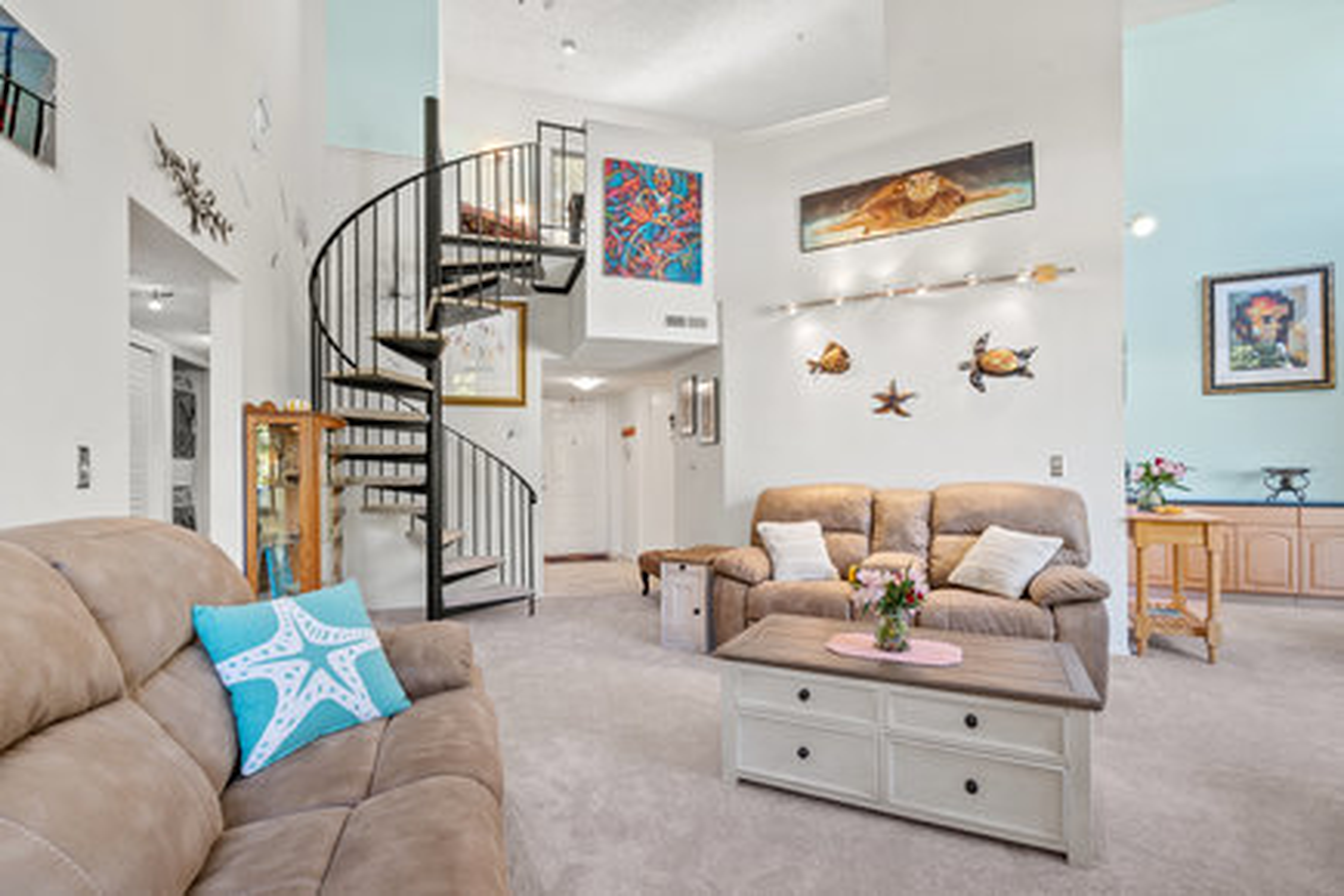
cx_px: 672
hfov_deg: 96.7
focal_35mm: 16
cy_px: 448
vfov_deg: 73.7
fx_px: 597
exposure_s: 1/8
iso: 400
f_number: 9
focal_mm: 16
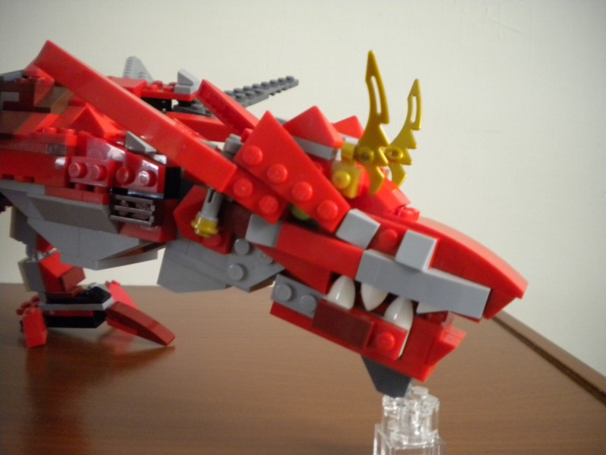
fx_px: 613
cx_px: 303
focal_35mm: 35
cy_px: 228
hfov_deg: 52.6
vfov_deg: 40.7
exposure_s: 1/12.3
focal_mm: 6.3
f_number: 3.1
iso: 400
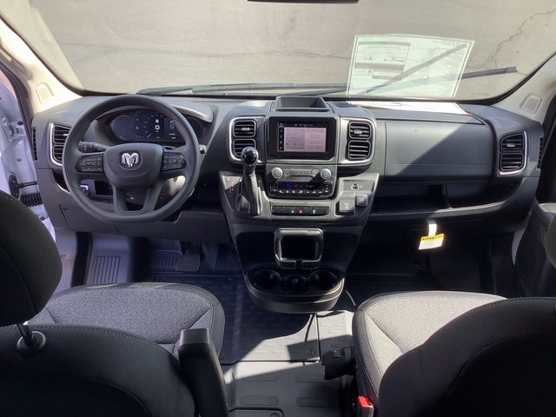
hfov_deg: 58.4
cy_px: 208
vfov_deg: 45.4
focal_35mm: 31
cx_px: 278
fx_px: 498
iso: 25
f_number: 2.4
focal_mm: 3.3
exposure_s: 1/120
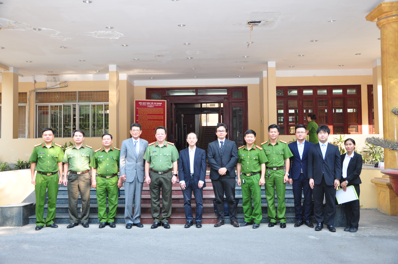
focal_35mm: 36
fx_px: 398
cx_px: 199
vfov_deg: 36.8
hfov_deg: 53.2
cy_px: 132
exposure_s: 1/200
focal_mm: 24
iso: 320
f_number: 4.5
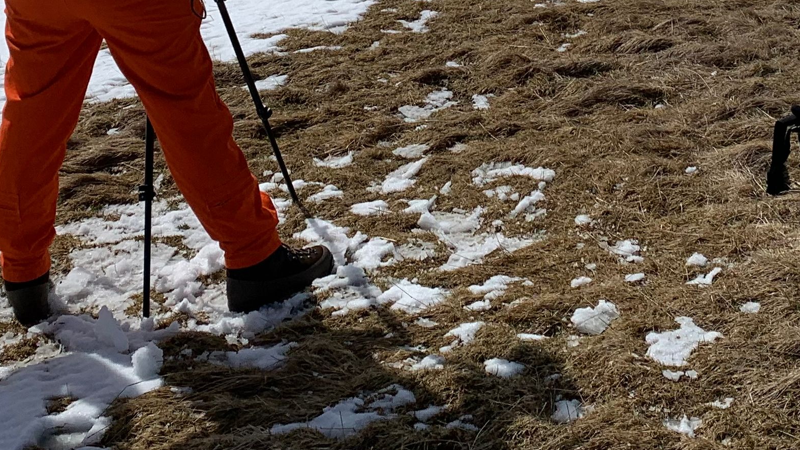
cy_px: -288
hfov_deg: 29.2
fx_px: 1527
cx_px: 517
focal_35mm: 72
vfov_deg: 15.1
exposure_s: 1/8000
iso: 25
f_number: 1.8
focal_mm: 4.25
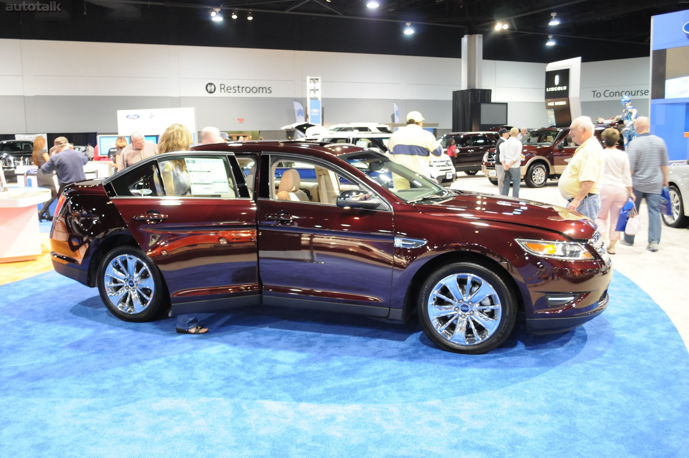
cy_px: 229
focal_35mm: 33
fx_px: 631
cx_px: 344
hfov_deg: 57.3
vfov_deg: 39.9
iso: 800
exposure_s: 1/15
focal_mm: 22
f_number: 4
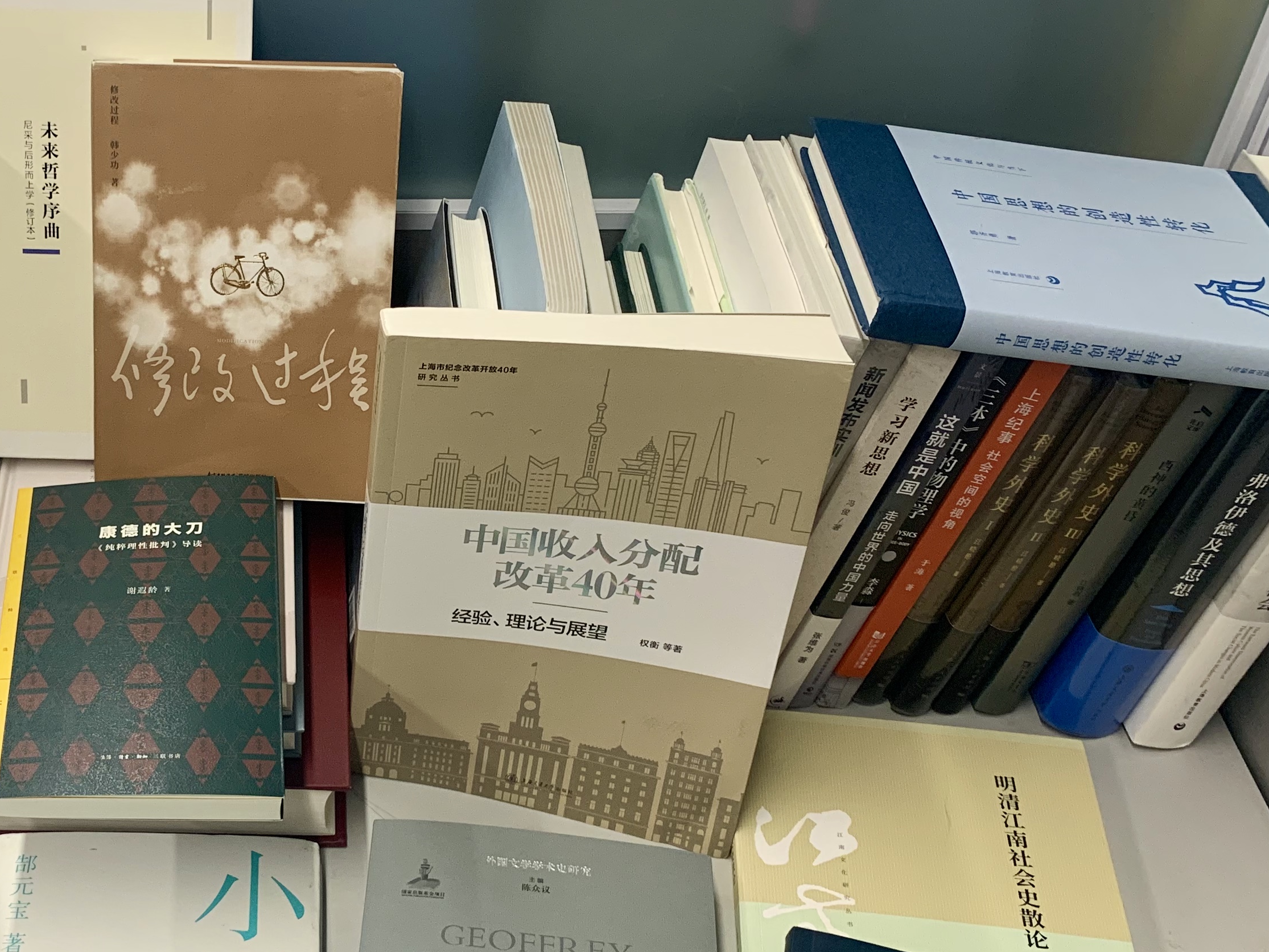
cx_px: 239
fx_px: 1723
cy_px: 541
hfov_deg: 38.8
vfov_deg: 30.8
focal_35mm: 47
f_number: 1.8
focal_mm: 4.25
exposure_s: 1/80
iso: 100
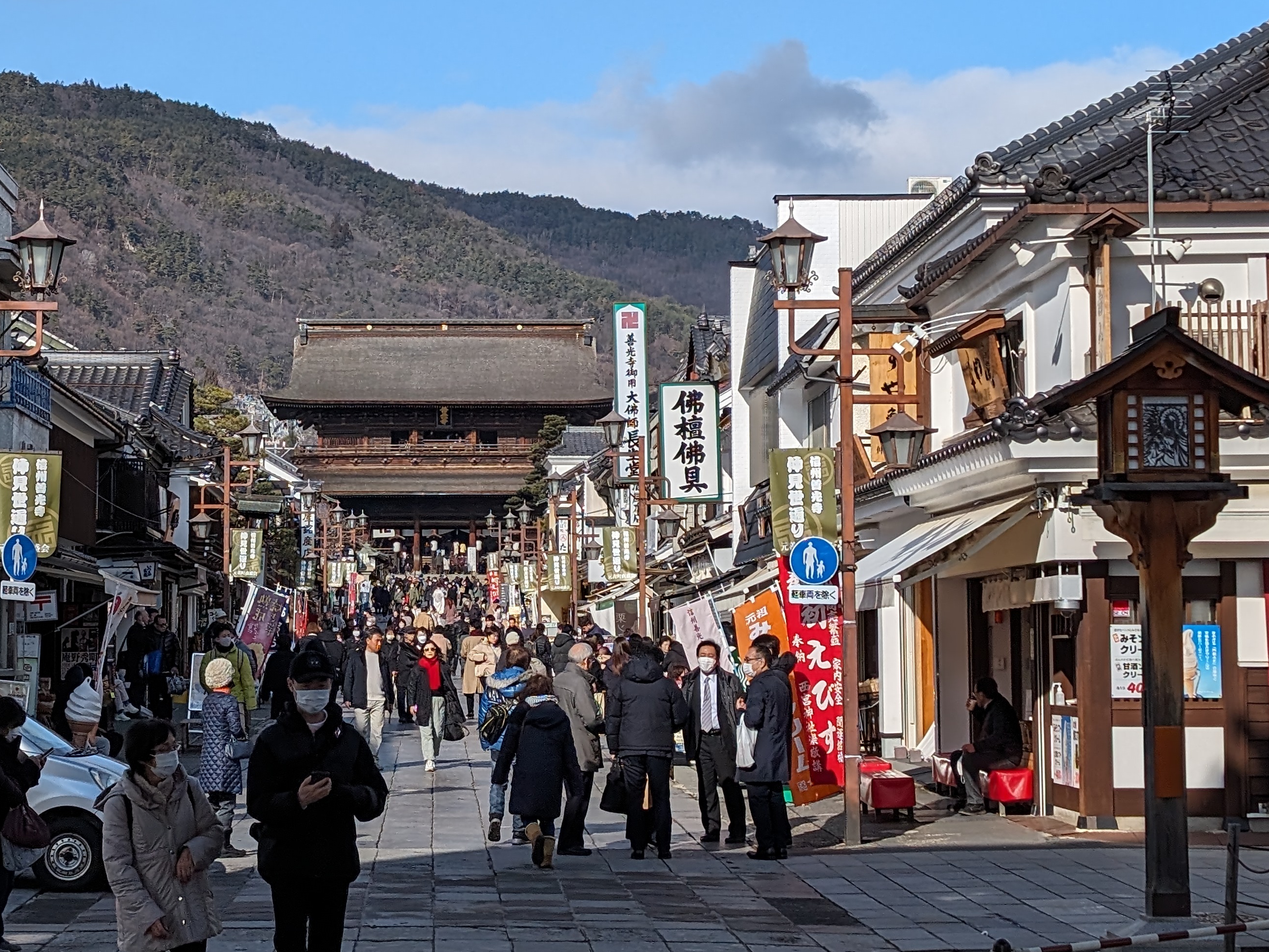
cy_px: 413
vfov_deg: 19.1
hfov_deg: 25.2
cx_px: 407
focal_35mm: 77
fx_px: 2823
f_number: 1.68
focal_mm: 6.9
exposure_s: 1/2825
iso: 22
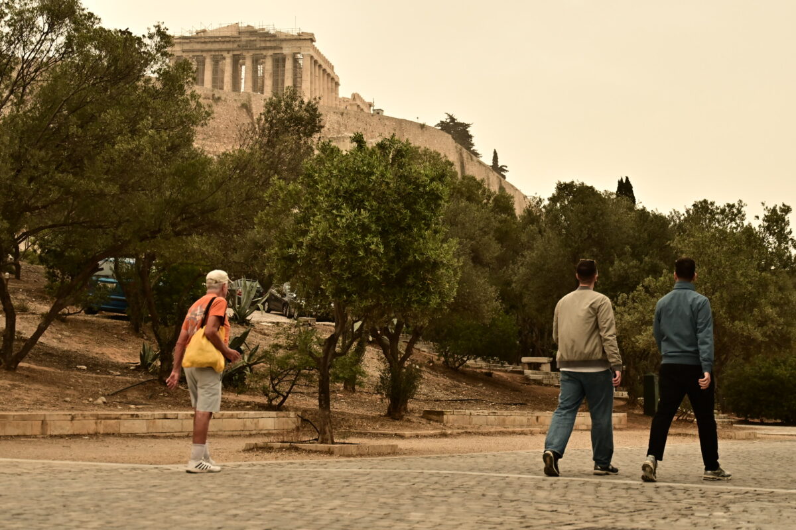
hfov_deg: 30.5
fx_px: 1459
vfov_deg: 20.6
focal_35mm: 66
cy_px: 265
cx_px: 398
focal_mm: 44
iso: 500
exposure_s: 1/1000
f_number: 4
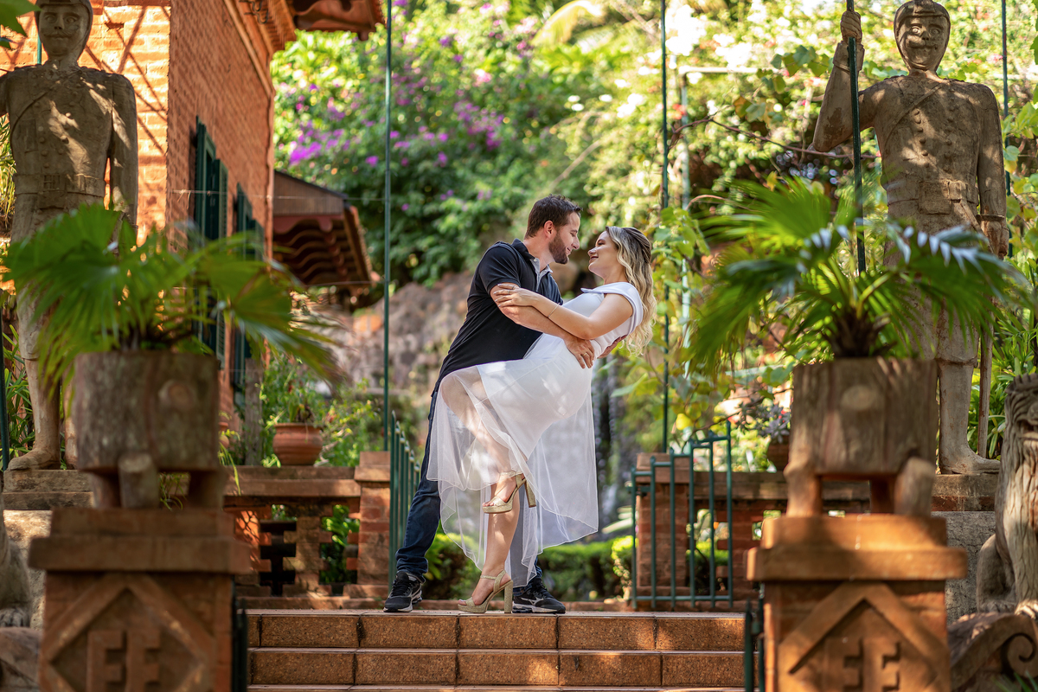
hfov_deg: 23.9
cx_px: 519
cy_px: 346
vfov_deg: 16.1
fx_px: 2451
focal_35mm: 85
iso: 80
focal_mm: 85
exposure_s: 1/400
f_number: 1.8
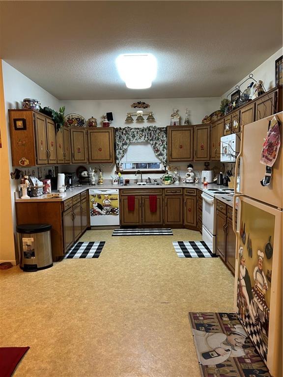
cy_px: 188
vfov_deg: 67.3
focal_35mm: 26
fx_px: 283
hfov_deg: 53.1
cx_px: 142
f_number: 1.5
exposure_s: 1/60
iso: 160
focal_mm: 5.7
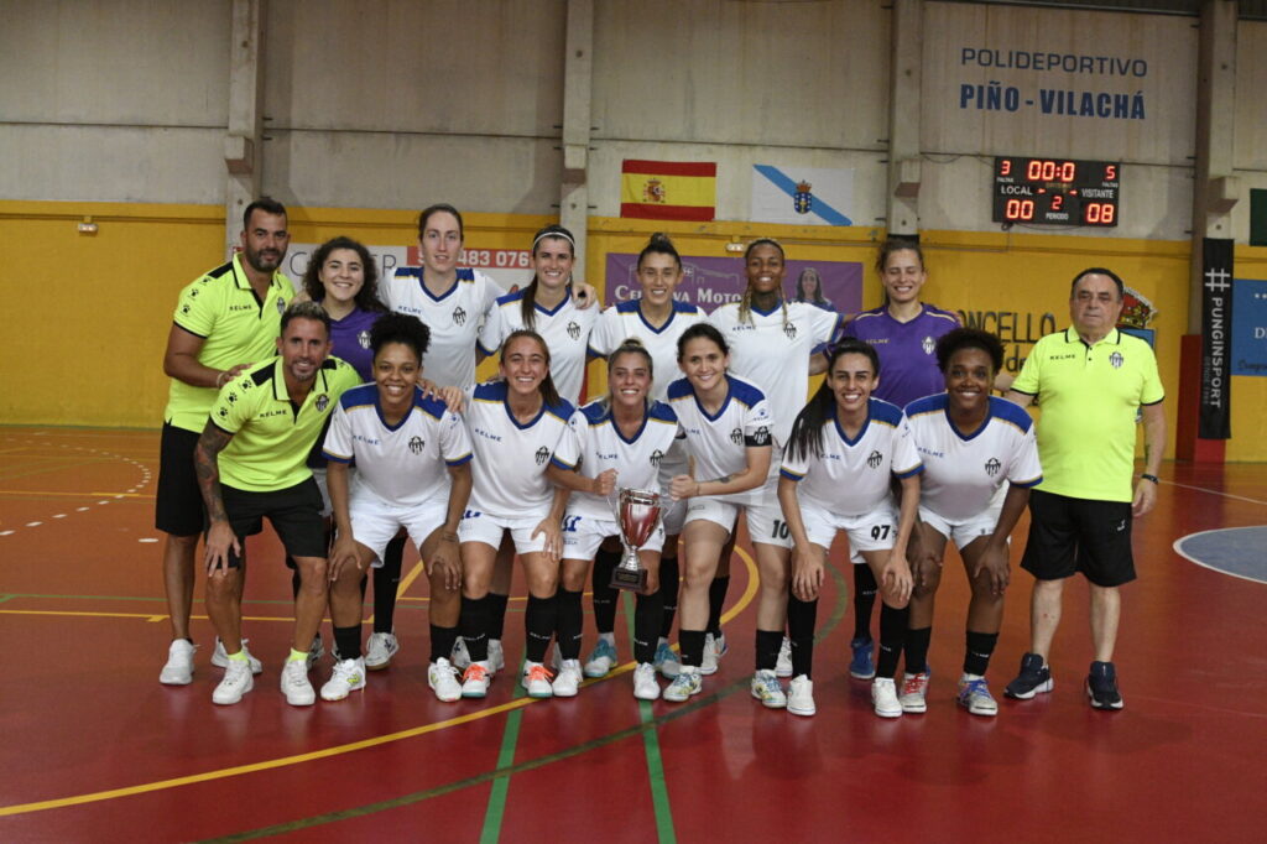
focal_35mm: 36
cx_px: 634
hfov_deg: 53.1
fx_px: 1267
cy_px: 422
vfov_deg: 36.8
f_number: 2.8
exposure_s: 1/1000
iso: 4000
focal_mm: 24
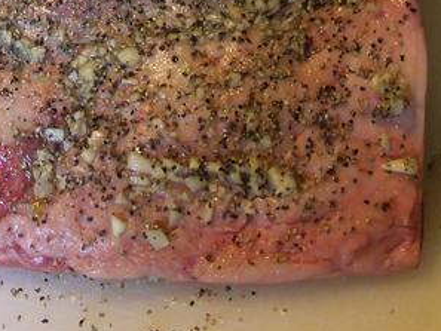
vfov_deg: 13.4
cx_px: 248
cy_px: -125
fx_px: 1351
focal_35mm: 106
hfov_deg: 18.5
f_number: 3.5
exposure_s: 1/40
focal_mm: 6.2
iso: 400
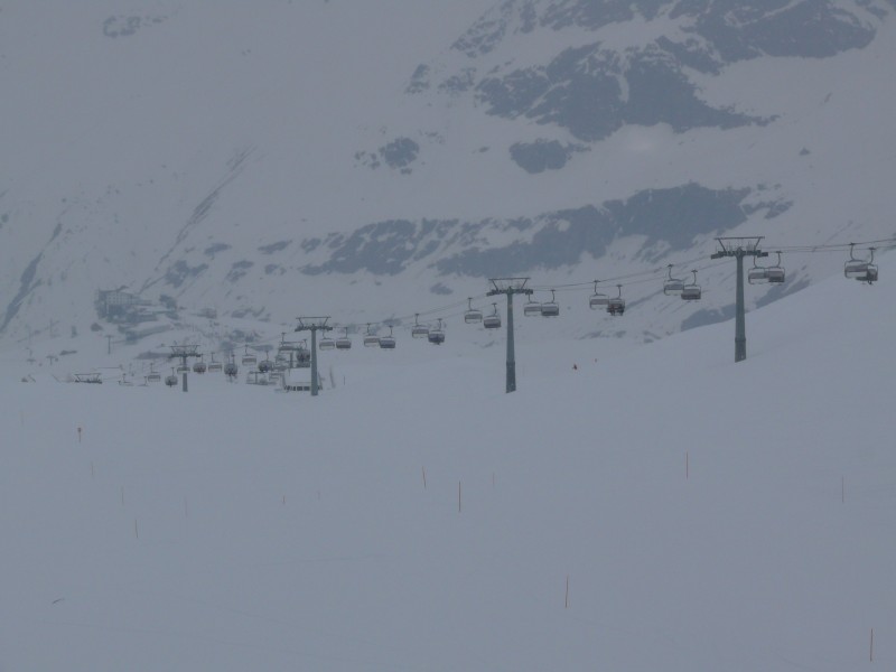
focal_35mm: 157
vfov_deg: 9.5
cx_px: 448
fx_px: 4064
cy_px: 336
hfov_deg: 12.6
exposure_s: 1/800
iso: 100
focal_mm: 33.2
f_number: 11
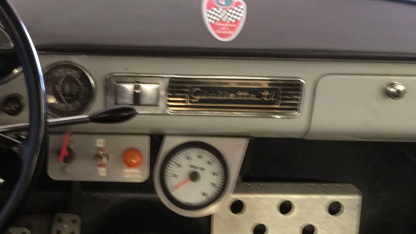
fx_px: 651
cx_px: 123
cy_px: 194
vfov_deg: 20.1
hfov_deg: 34.9
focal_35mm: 59
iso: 250
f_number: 2.2
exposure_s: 1/17
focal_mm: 4.15
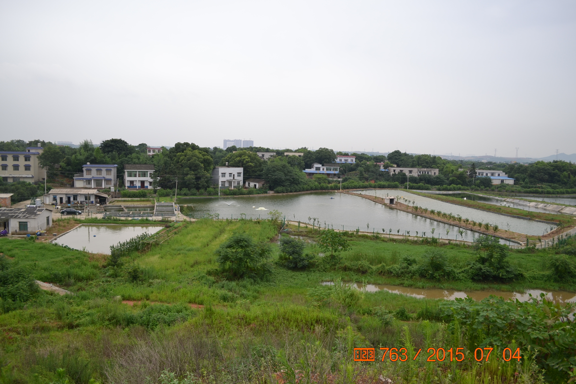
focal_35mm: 27
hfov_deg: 67.4
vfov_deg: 47.9
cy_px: 192
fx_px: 432
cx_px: 288
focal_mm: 18
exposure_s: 1/160
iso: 100
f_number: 4
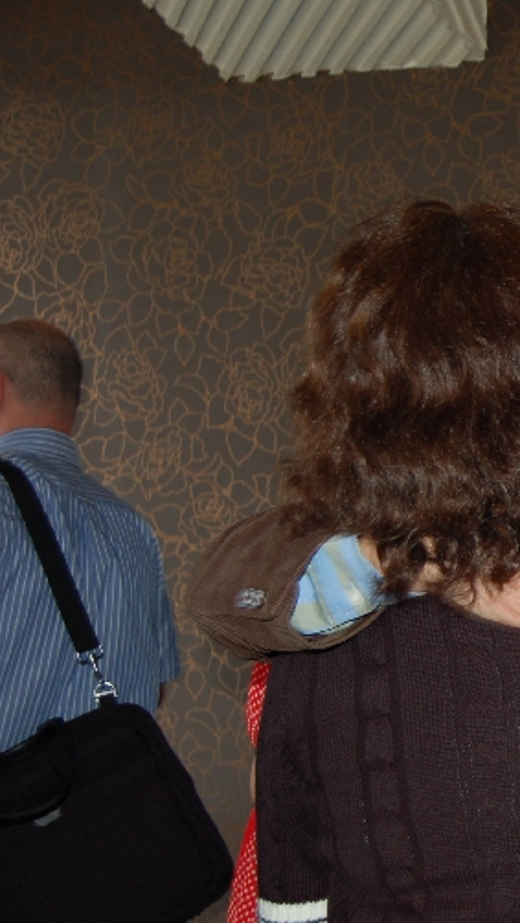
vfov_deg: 30.1
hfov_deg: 16.2
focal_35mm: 70
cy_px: 480
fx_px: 1713
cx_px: 704
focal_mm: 28
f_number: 4.2
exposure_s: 1/60
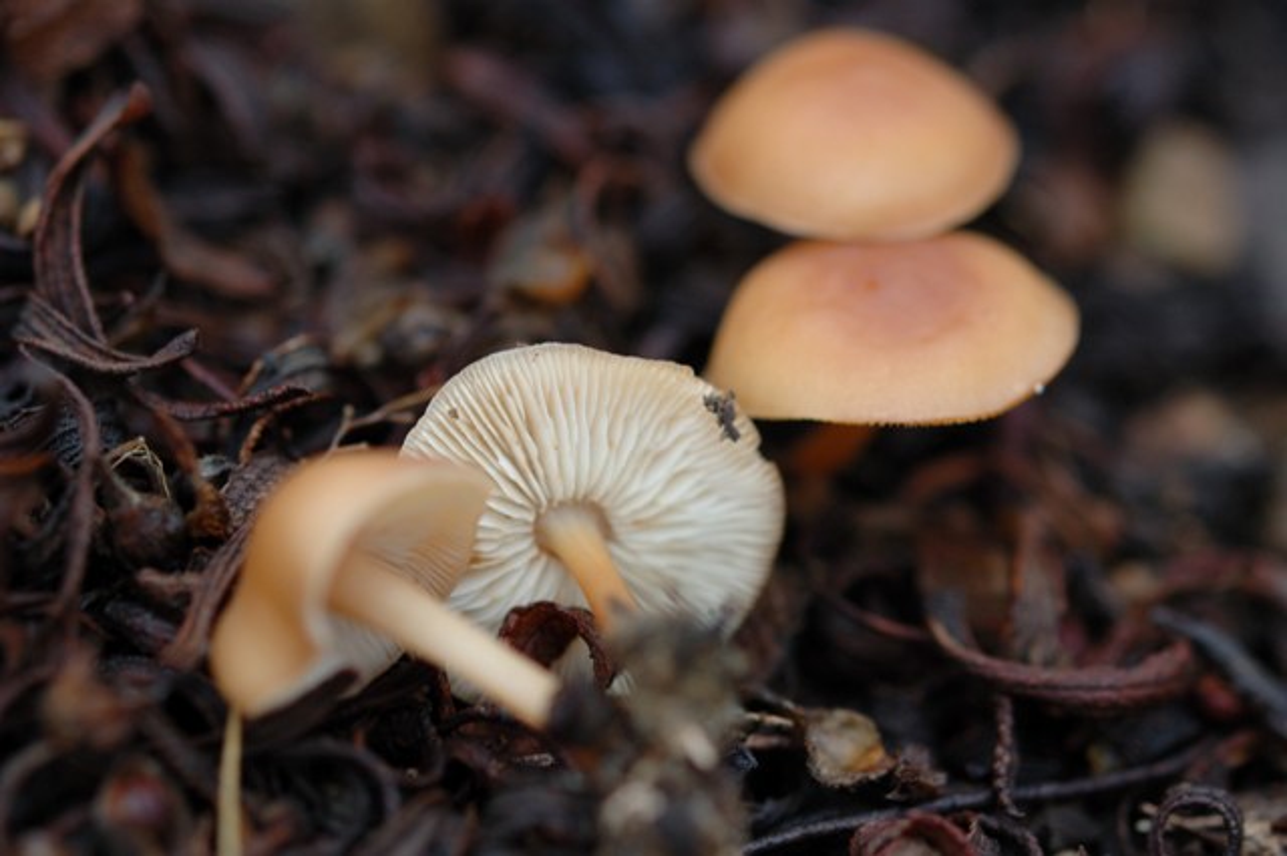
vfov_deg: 15.2
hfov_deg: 22.6
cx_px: 644
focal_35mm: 90
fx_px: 3216
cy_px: 428
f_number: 4
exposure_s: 1/60
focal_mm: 60
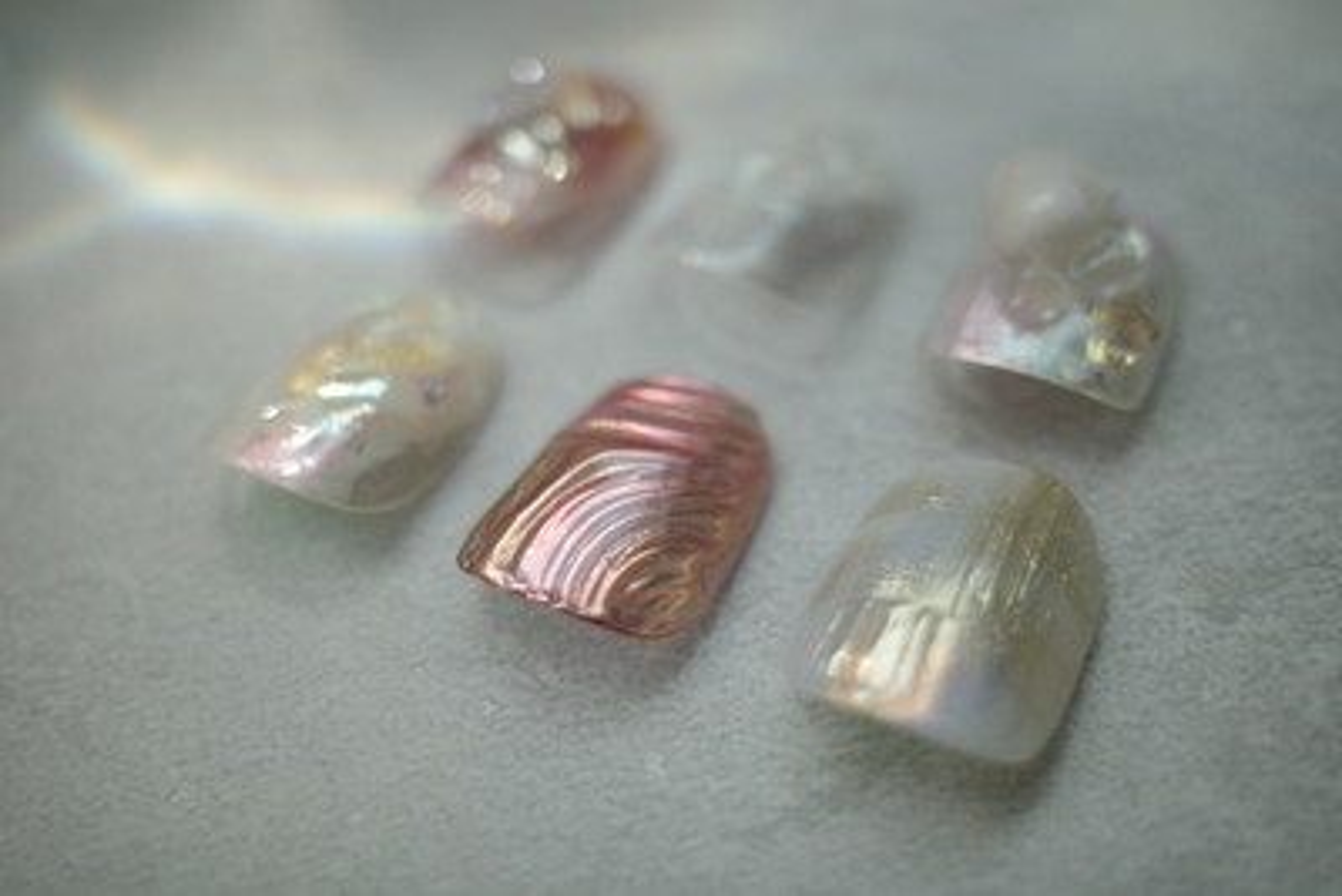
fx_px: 1044
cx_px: 671
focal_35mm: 28
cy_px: 448
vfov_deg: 46.4
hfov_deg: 65.5
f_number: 2.8
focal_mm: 18.3
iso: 2000
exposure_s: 1/1600
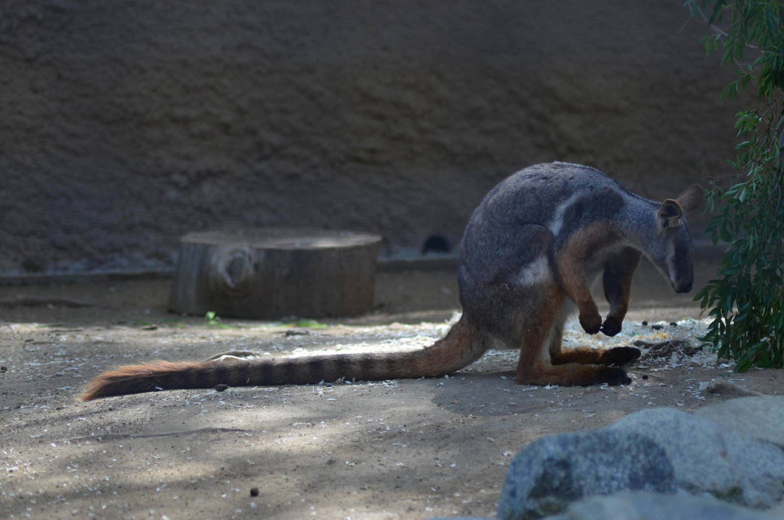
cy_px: 260
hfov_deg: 9.8
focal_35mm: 210
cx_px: 392
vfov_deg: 6.5
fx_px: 4564
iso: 800
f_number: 4.2
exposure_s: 1/800
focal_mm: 140
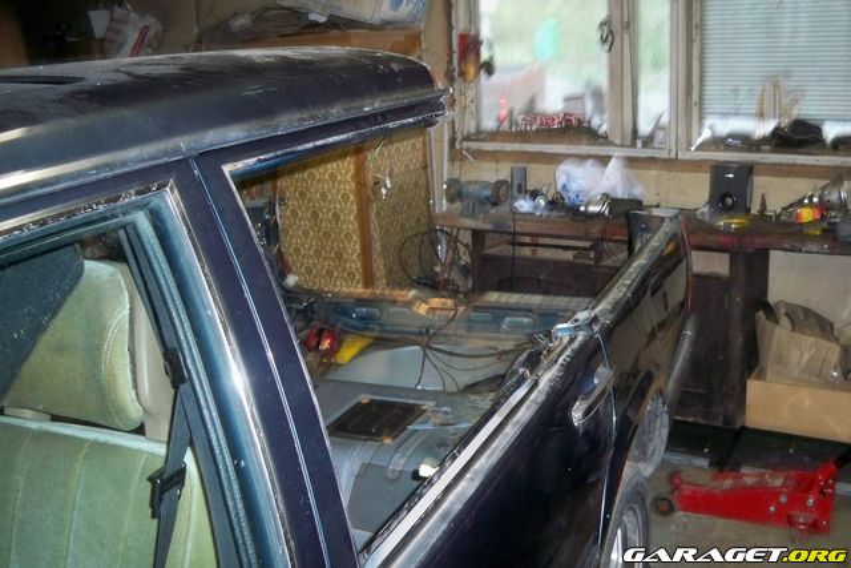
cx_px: 426
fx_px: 875
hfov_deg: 51.9
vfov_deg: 36.0
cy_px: 284
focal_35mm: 37
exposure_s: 1/30
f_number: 3.1
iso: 400
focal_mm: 7.9
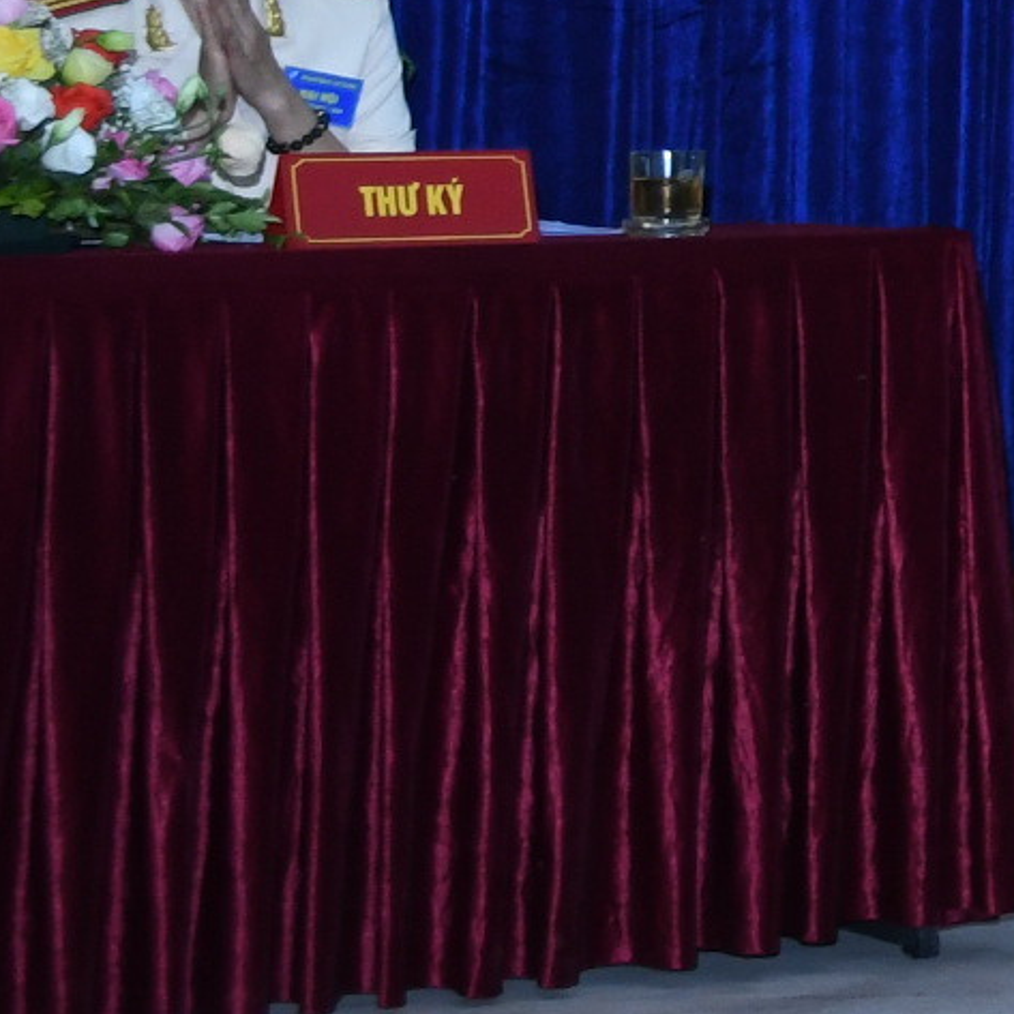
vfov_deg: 9.5
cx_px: 2976
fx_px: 5965
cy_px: -476
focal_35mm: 180
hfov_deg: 8.3
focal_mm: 24
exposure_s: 1/200
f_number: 3.8
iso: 800
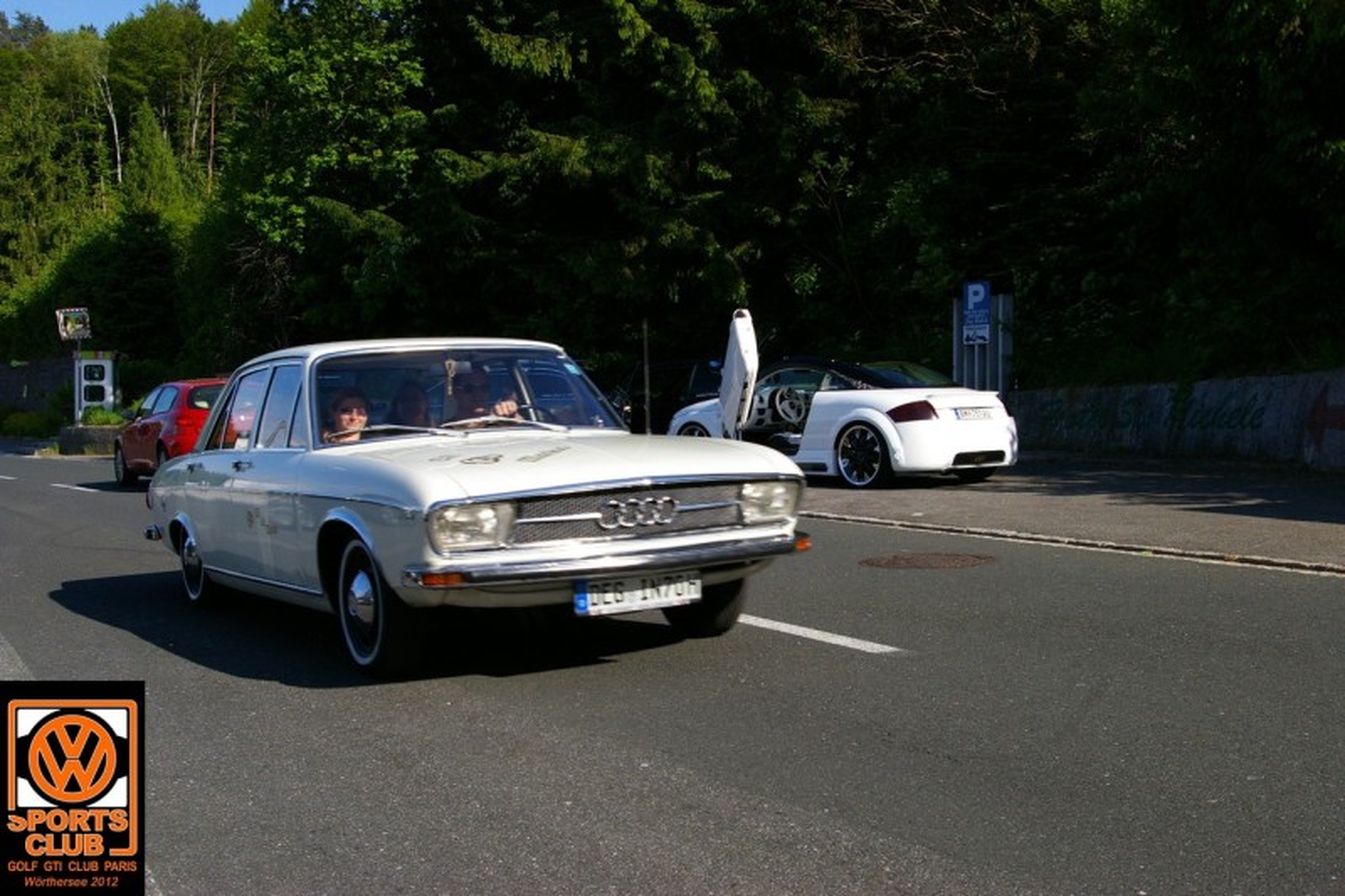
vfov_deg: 31.9
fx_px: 1569
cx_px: 672
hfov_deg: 46.4
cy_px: 448
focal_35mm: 42
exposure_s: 1/250
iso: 200
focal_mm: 28
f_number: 9.5
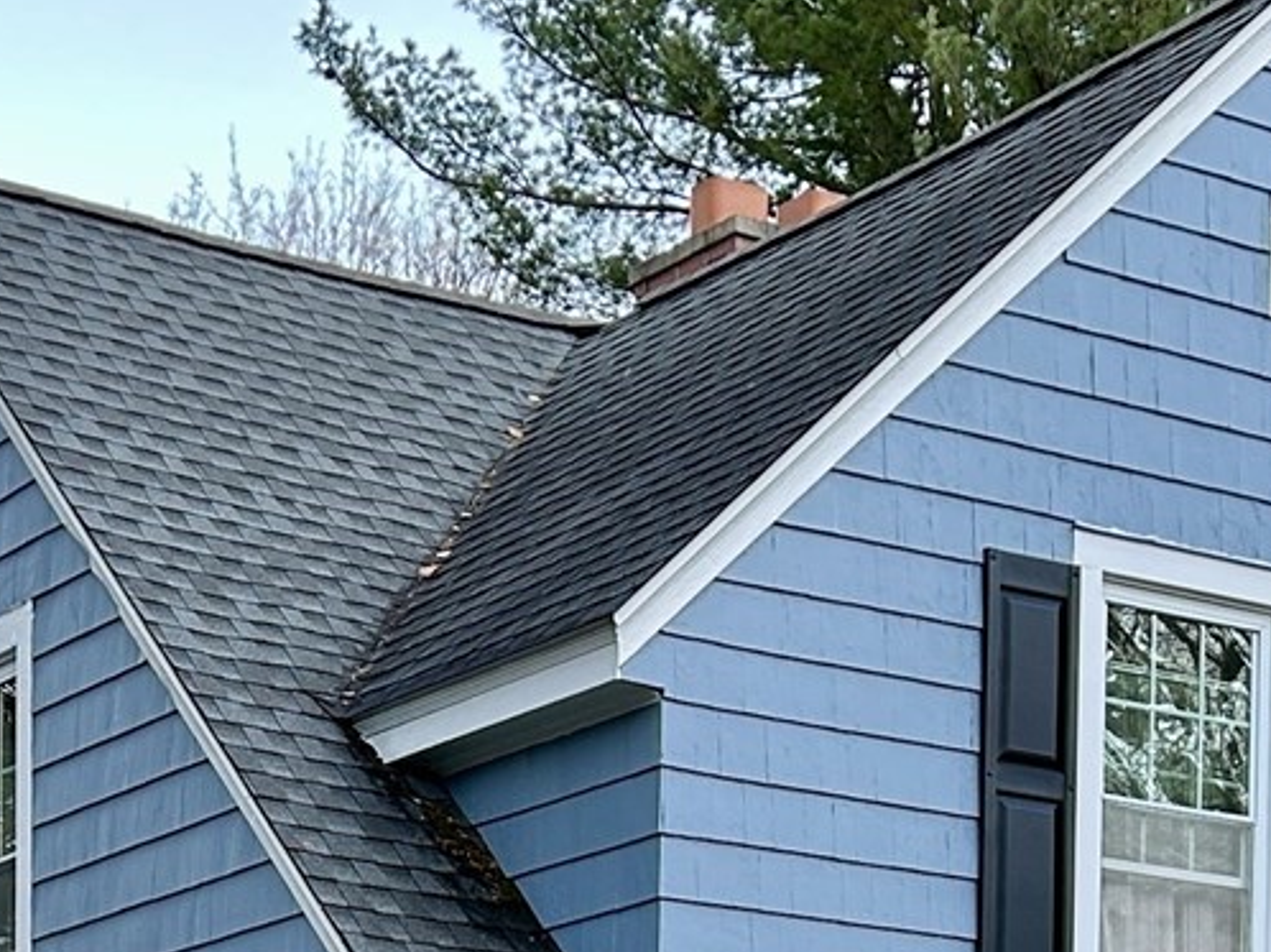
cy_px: 1687
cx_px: 533
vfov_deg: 12.6
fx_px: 3927
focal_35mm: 107
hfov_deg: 18.4
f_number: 1.5
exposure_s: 1/121
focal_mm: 5.7
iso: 80
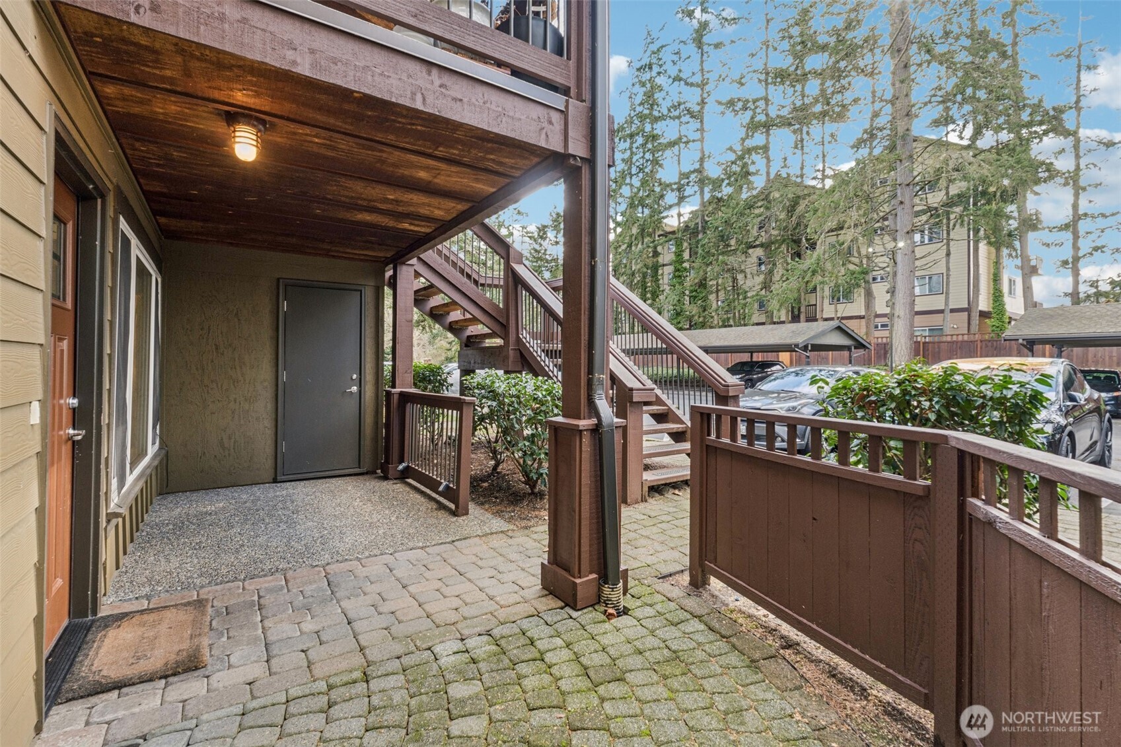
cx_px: 560
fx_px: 514
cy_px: 374
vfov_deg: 72.0
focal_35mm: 16
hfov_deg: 95.0
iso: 200
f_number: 9
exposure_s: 1/10
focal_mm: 11
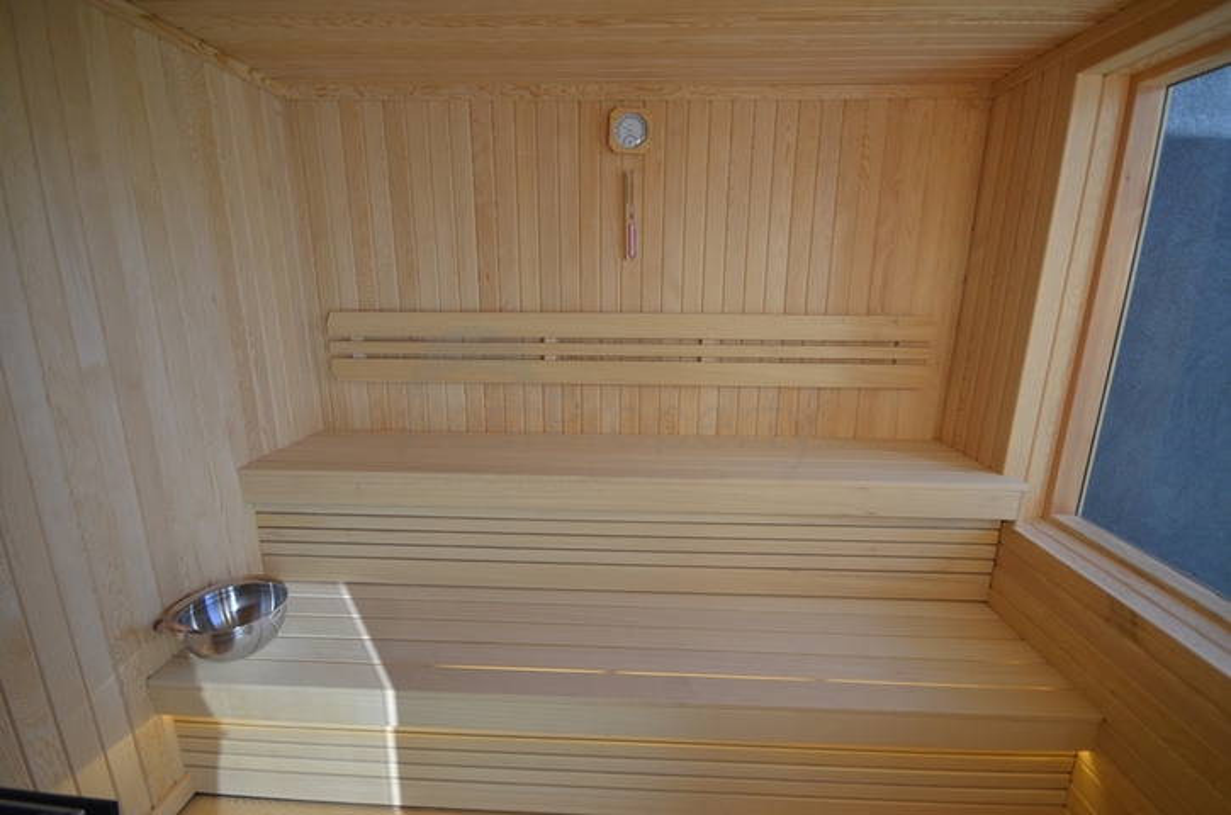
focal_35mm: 15
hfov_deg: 100.5
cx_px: 616
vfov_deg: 77.1
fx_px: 512
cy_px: 408
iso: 400
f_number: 4.5
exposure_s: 1/80
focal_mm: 10
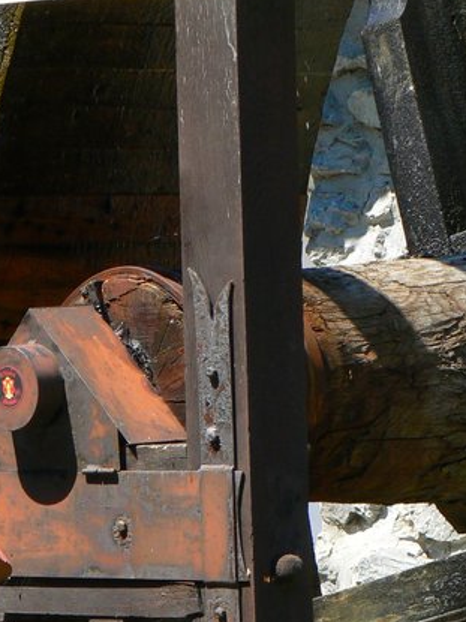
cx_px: 40
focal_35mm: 296
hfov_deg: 5.0
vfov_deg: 6.7
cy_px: 287
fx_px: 5316
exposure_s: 1/250
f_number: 5.6
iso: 80
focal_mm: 24.1
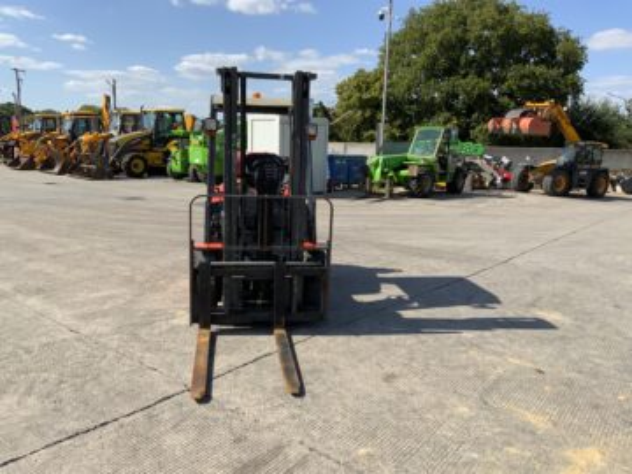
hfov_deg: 61.7
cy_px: 237
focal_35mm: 29
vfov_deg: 48.2
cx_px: 316
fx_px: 529
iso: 16
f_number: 1.8
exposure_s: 1/1912
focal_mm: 3
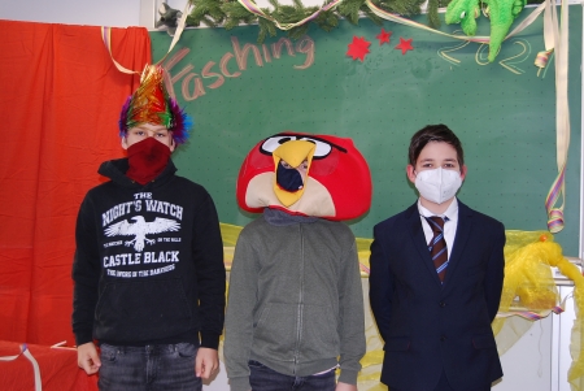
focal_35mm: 57
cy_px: 196
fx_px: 926
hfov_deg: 35.0
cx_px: 292
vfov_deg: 23.8
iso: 200
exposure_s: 1/60
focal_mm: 38
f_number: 4.8
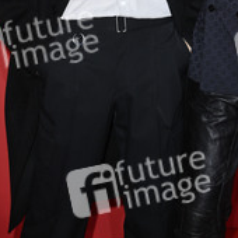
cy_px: -25
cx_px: 179
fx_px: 856
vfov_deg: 15.4
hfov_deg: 15.8
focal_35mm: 110
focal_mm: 55
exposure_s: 1/250
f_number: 5.6
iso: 800
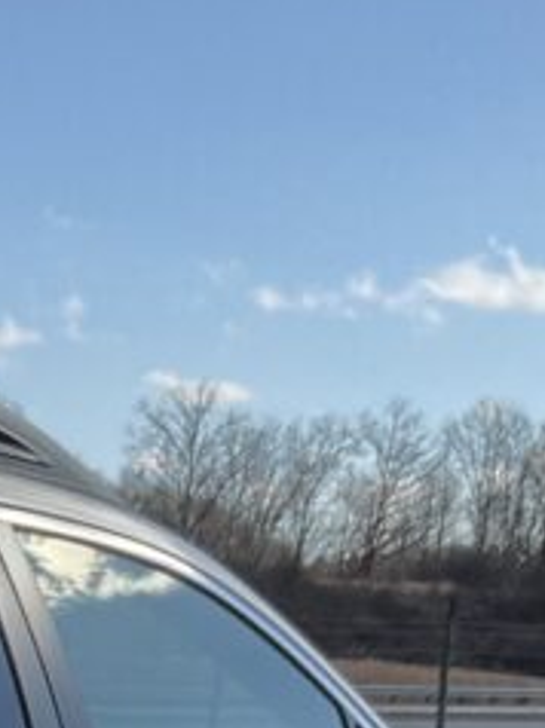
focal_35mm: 125
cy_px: 1282
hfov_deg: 11.2
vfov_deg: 14.1
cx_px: -358
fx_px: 2629
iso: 16
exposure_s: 1/1250
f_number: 1.8
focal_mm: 3
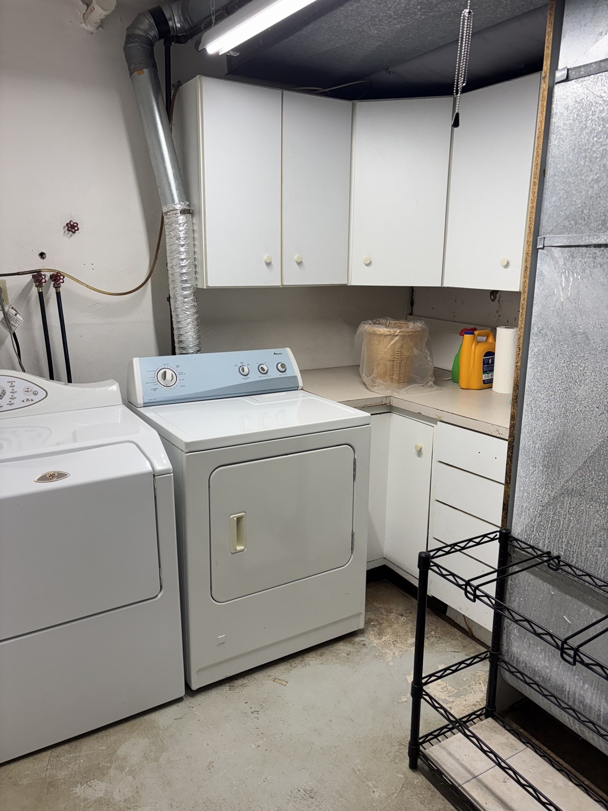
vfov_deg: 67.3
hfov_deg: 53.1
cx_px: 304
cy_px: 406
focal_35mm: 26
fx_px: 609
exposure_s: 1/120
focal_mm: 5.96
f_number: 1.6
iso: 50
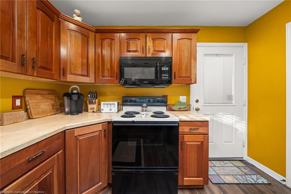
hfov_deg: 112.6
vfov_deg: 90.0
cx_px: 146
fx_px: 97
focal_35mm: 12
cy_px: 97
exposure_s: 1.6
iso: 400
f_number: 11
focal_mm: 12
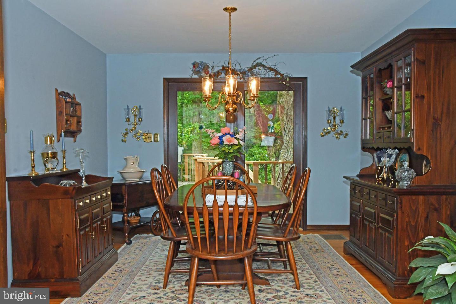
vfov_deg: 40.0
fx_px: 418
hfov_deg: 57.2
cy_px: 152
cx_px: 228
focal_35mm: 33
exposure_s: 1/125
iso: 1250
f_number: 16
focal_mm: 22
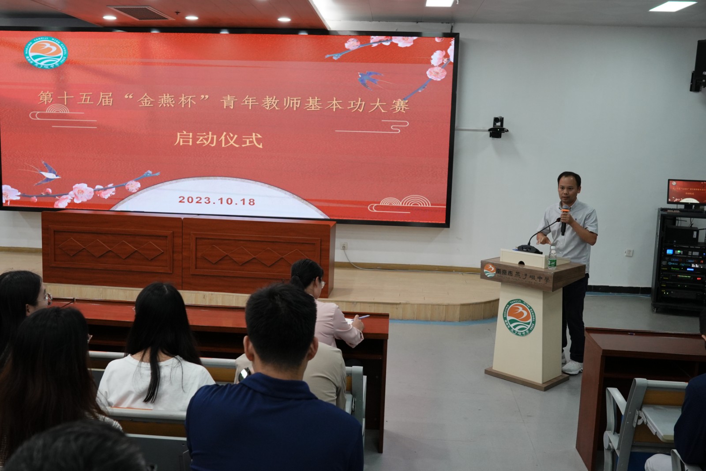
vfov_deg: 36.9
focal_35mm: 36
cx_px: 353
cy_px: 236
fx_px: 706
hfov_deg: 53.1
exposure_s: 1/160
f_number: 4
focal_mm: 24
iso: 640
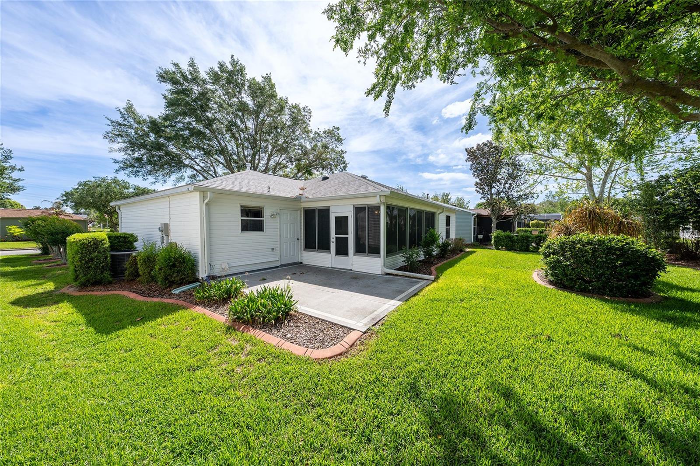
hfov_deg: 112.6
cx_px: 350
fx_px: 233
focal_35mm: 12
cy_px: 233
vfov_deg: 90.0
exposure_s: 1/400
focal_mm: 12
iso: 160
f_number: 8
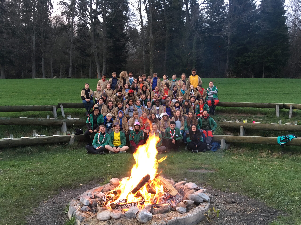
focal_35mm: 29
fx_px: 252
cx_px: 150
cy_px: 112
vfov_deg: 48.2
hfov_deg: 61.7
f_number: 2.2
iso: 125
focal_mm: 4.15
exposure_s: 1/33
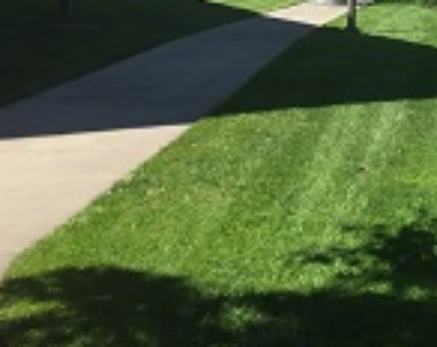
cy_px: -54
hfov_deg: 25.4
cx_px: 467
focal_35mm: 70
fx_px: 903
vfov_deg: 20.5
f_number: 2.2
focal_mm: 4.15
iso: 32
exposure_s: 1/1199
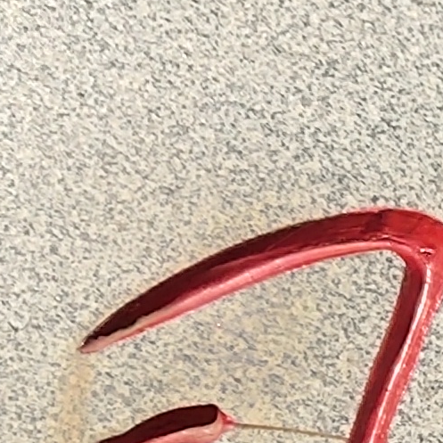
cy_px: 600
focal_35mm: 215
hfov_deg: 7.6
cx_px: 1072
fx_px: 3113
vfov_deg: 8.0
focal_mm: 4.35
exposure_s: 1/1299
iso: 50
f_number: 1.8
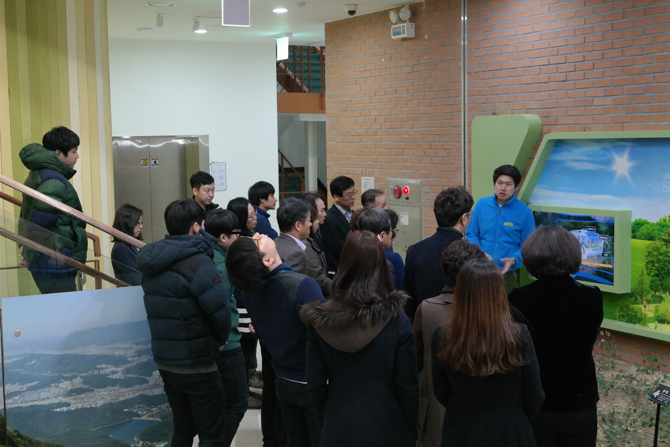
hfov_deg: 37.5
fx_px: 986
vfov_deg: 25.5
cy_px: 224
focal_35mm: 53
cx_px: 335
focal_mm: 35
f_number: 4.5
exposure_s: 1/60
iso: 1600
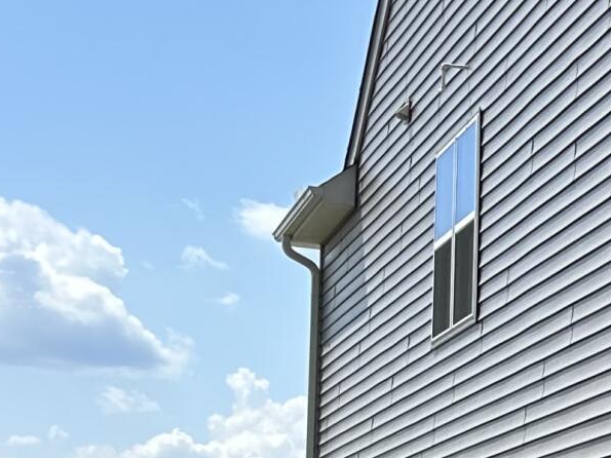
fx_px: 2135
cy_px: 495
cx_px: 1433
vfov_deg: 12.1
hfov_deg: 12.8
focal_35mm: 121
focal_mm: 6.86
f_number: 1.78
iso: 80
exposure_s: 1/4184
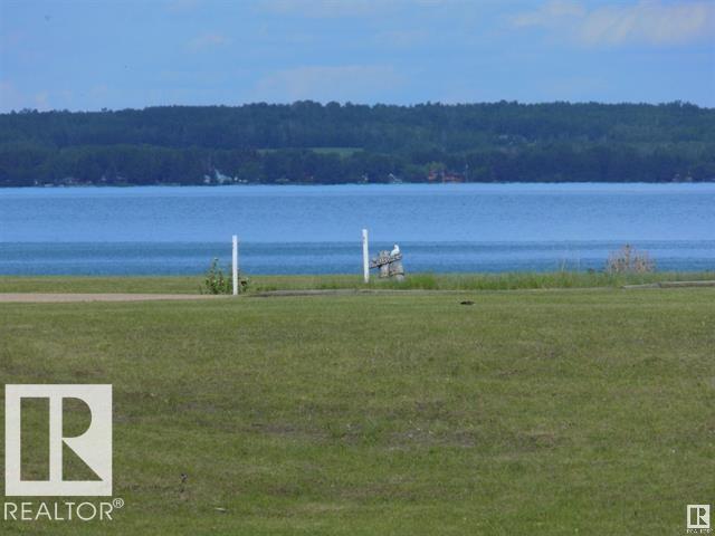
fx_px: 12083
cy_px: 268
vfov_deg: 2.5
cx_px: 358
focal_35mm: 585
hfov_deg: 3.4
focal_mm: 104
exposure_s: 1/640
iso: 80
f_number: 5.9
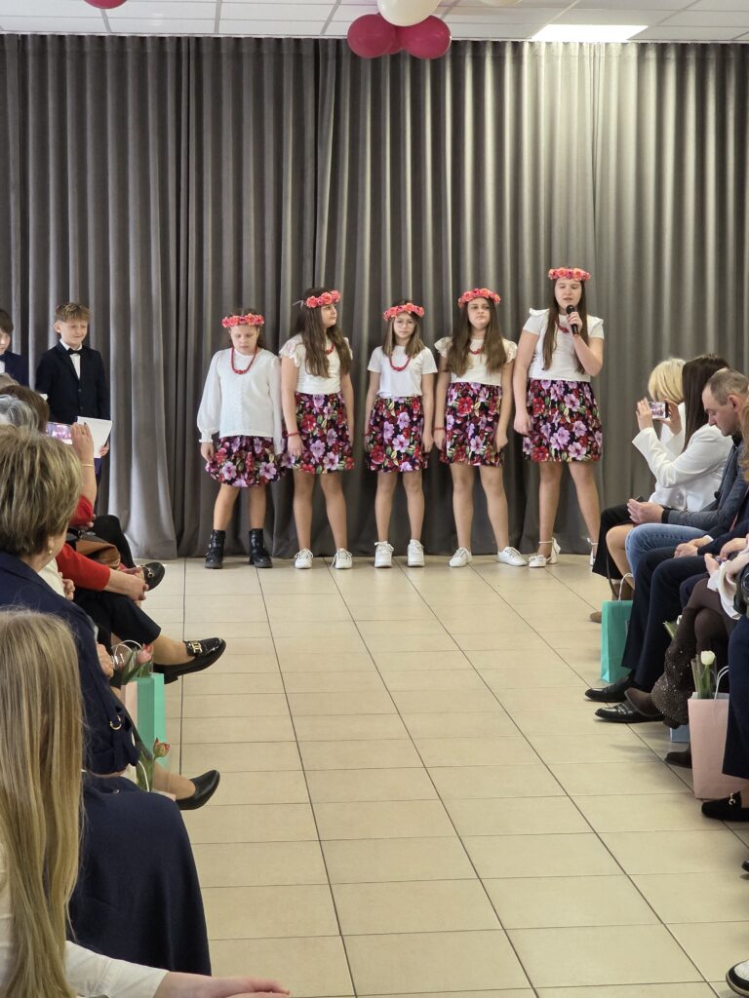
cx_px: 374
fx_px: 1991
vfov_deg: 28.2
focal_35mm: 69
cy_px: 499
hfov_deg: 21.3
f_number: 2.4
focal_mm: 7.9
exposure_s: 1/163
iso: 640
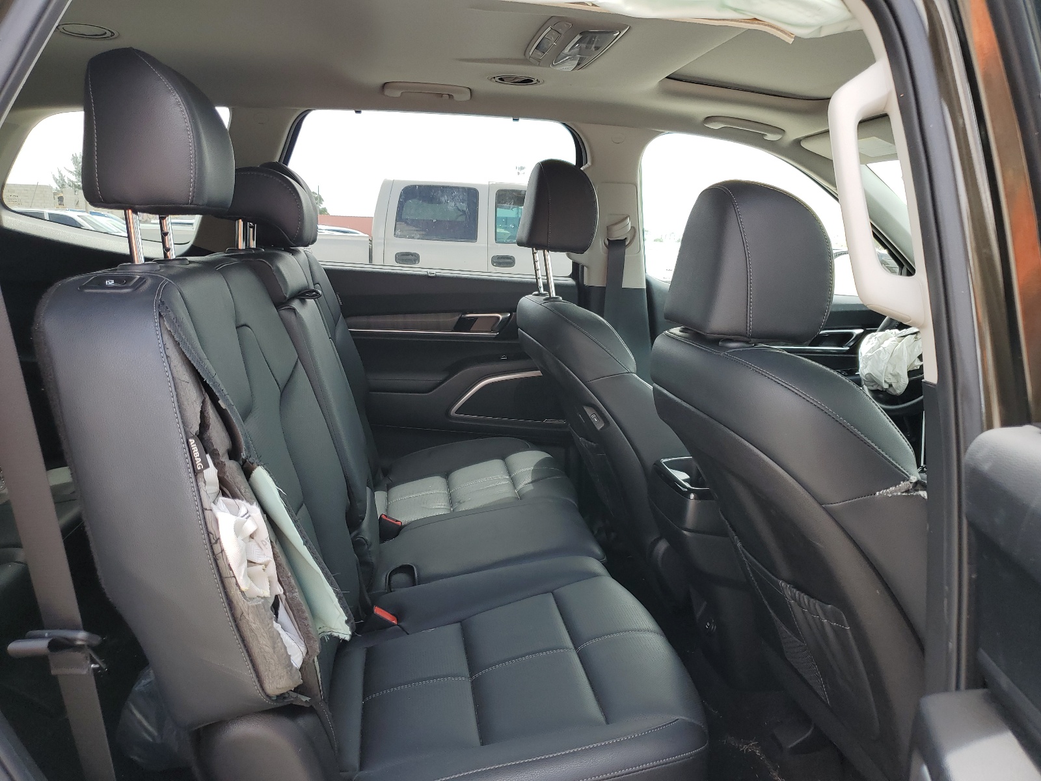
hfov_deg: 67.3
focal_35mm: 26
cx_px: 520
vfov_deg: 53.1
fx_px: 782
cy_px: 390
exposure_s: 1/357
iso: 50
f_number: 1.5
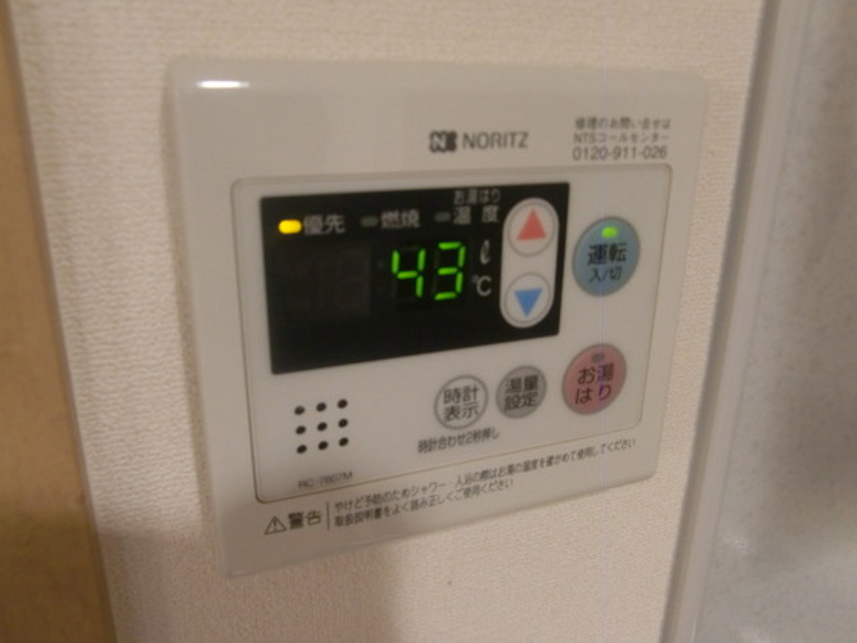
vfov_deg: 49.7
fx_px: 693
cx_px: 428
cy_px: 322
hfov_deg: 63.4
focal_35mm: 28
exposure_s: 1/40
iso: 400
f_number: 2.6
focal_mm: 4.9
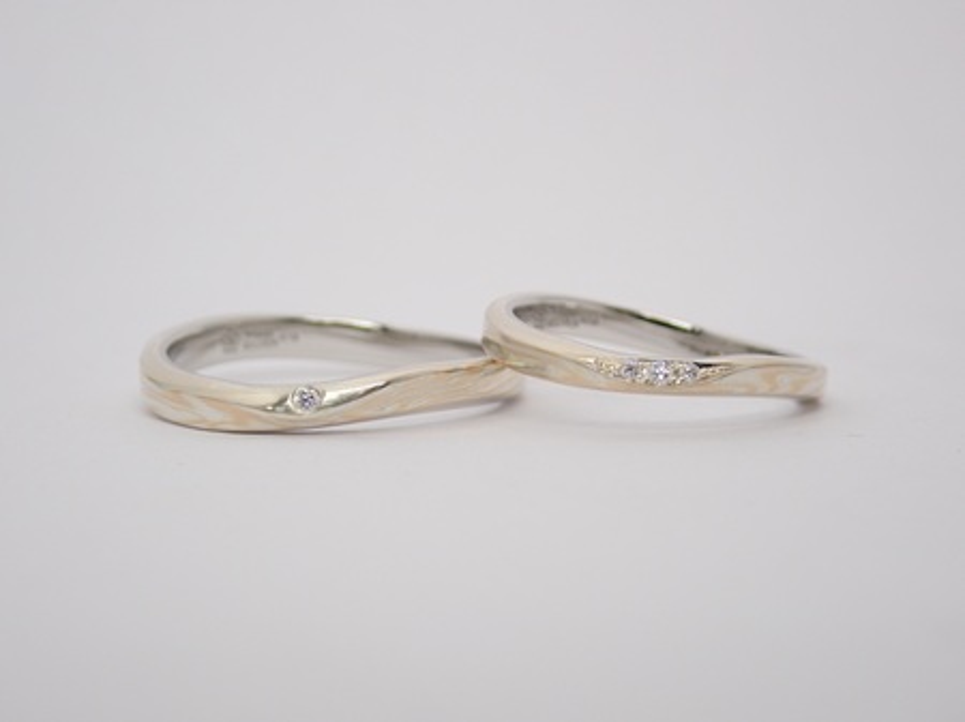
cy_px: 361
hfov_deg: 25.3
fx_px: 2145
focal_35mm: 77
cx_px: 482
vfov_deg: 19.1
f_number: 4.1
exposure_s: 1/125
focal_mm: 13.65
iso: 200
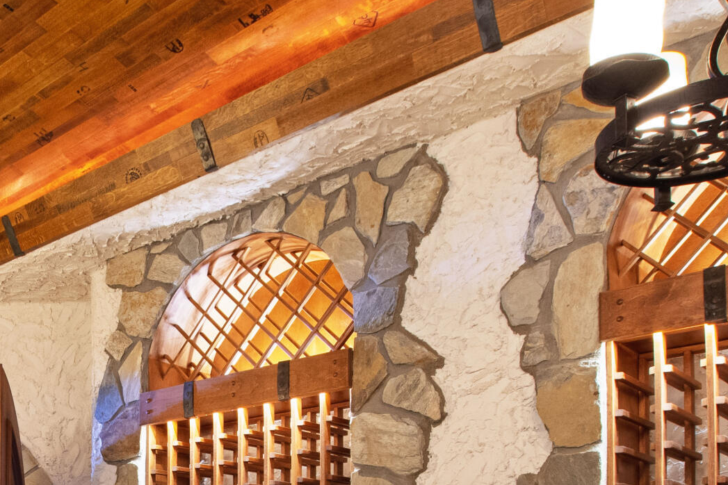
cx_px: 103
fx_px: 869
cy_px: 598
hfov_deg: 42.5
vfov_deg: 27.1
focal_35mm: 43
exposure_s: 1.3
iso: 500
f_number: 8
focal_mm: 10
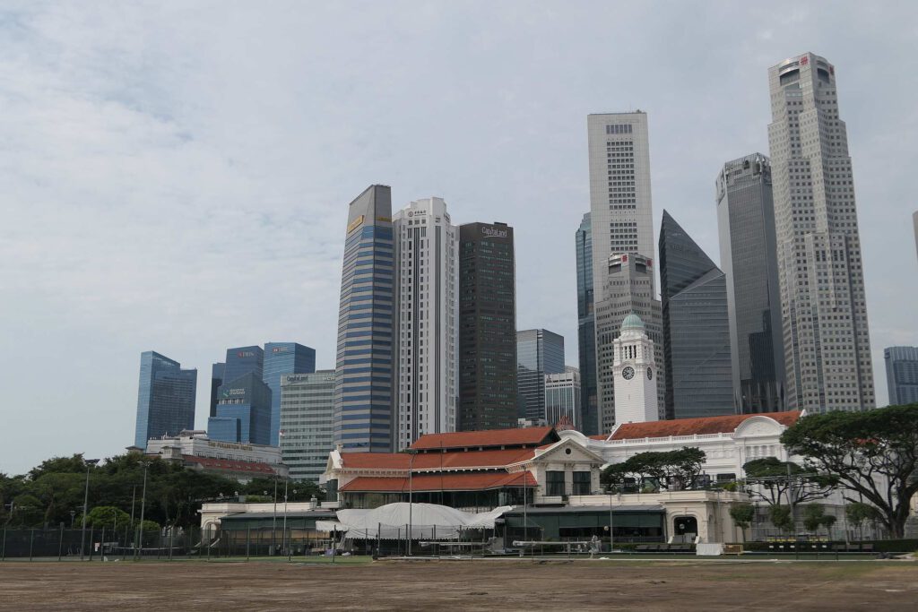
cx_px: 459
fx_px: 969
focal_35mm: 38
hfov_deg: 50.7
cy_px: 306
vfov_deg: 35.1
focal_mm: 14
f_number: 2.8
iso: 125
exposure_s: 1/4000
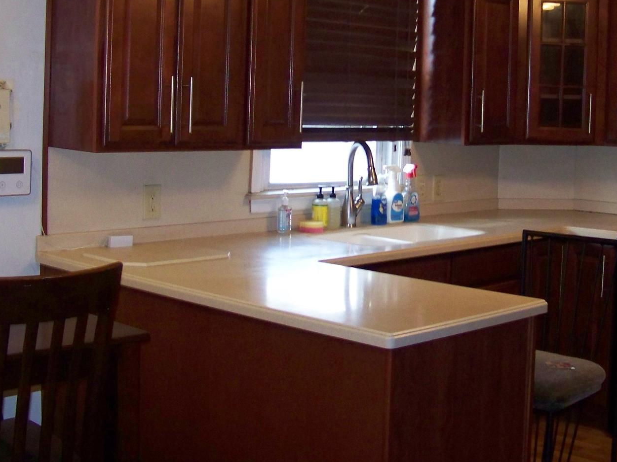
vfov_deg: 24.7
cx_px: 311
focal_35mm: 59
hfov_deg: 32.7
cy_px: 151
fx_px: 1051
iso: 200
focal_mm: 5.85
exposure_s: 1/30
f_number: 2.8
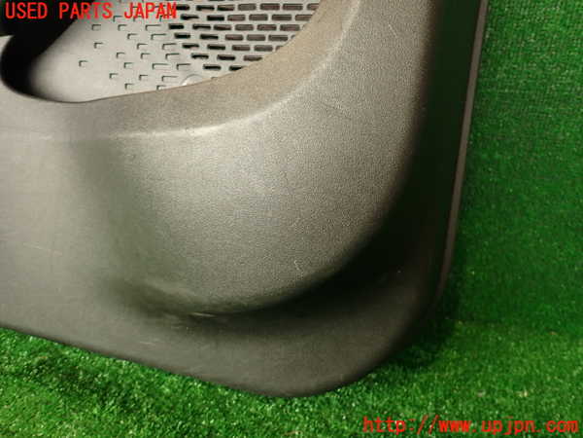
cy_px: 219
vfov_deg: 54.9
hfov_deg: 69.4
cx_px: 292
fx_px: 421
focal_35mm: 25
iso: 200
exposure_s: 1/30
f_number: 2
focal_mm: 4.5
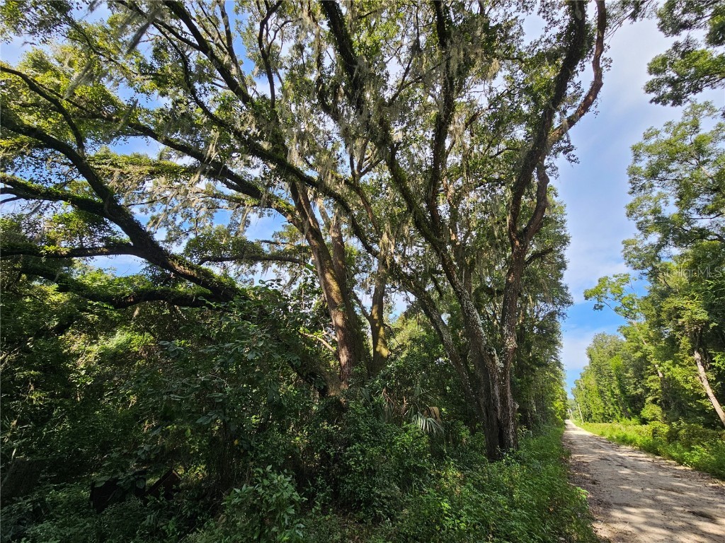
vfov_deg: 89.9
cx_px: 362
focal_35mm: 13
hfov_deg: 106.2
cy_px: 272
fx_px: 272
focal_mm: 2.2
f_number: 2.2
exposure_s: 1/565
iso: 50
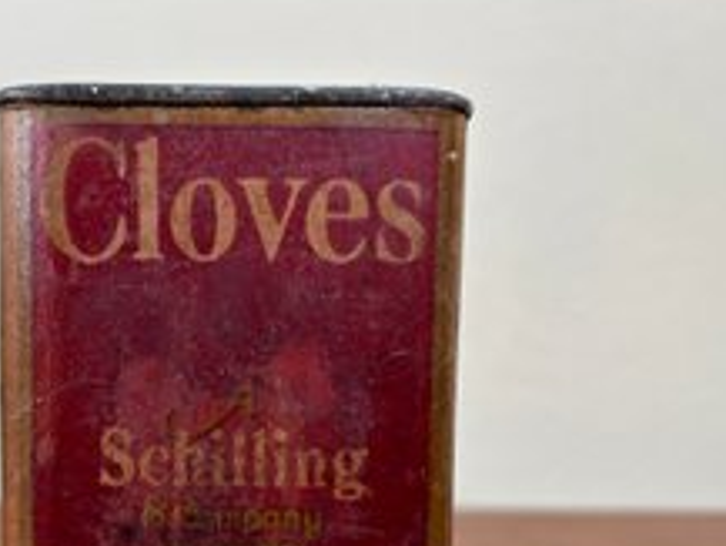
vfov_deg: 34.7
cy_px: 380
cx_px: 236
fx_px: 860
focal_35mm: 41
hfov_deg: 45.0
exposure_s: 1/120
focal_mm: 5.7
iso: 64
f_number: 1.5
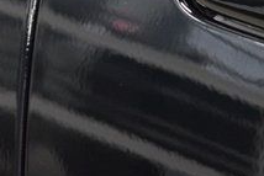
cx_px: -30
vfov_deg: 3.1
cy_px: -206
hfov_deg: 4.6
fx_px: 3265
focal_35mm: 445
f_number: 6.3
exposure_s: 1/30
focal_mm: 62
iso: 1600
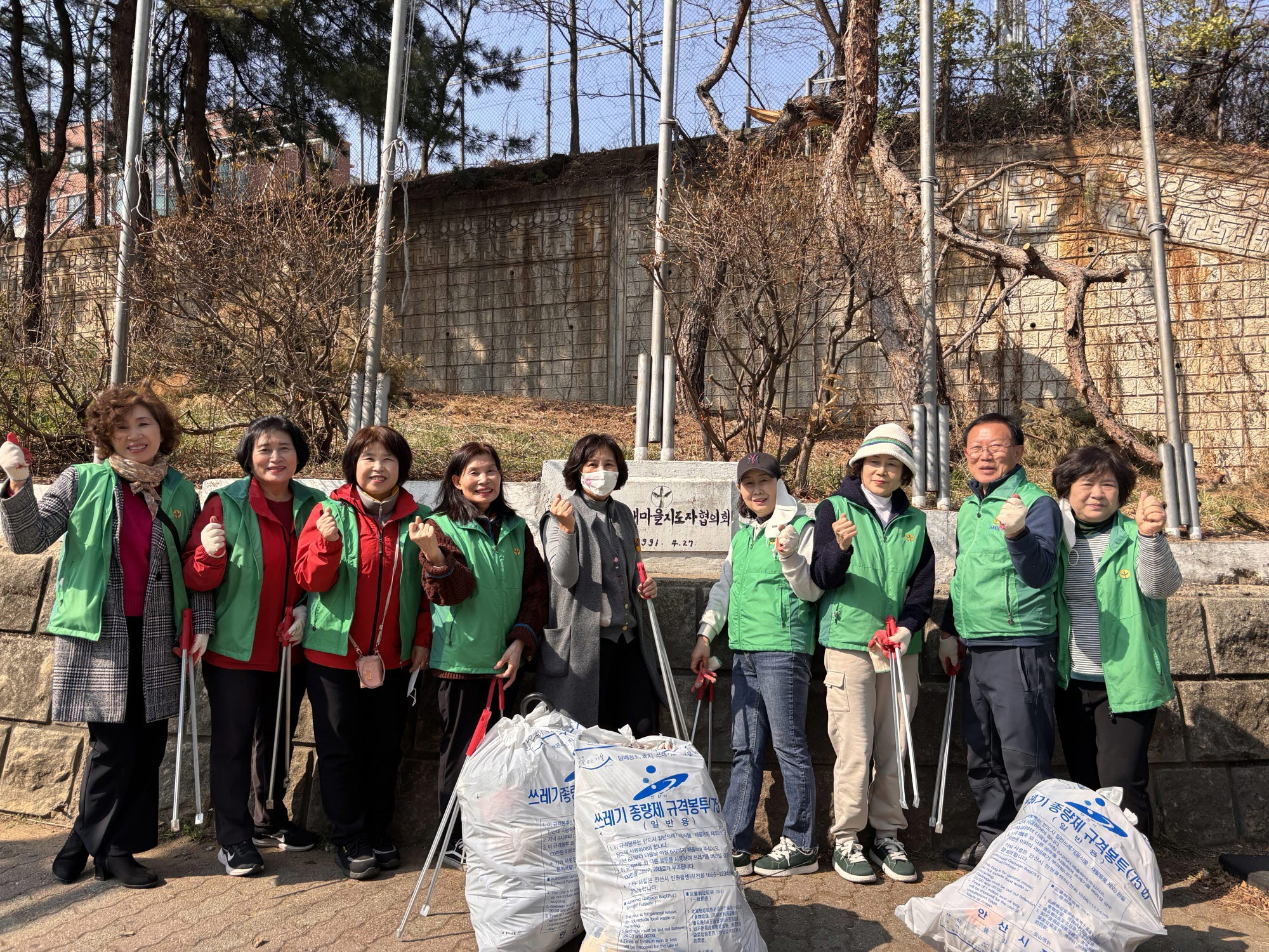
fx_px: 953
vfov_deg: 53.1
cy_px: 476
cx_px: 634
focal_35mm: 26
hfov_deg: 67.3
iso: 50
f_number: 1.6
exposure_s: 1/2062
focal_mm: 5.96
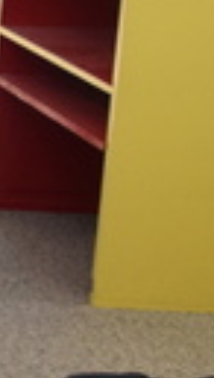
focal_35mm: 117
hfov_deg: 6.6
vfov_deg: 17.3
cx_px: -789
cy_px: -108
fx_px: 1170
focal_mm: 11
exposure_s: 1/125
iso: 720
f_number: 5.6
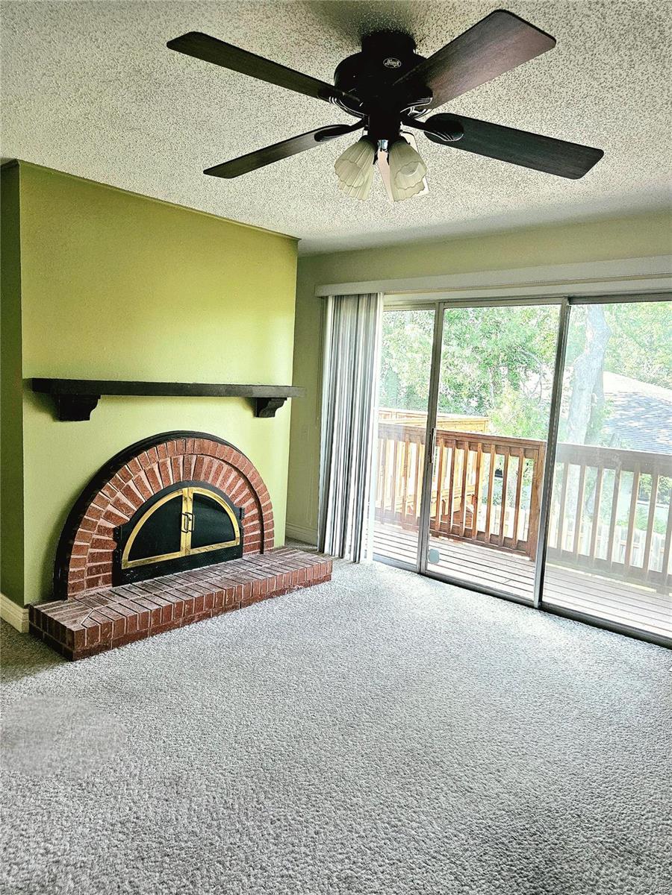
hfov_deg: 58.9
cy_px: 448
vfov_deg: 73.9
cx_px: 336
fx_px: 595
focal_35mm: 23
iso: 160
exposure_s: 1/208
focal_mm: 5.4
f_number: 1.8
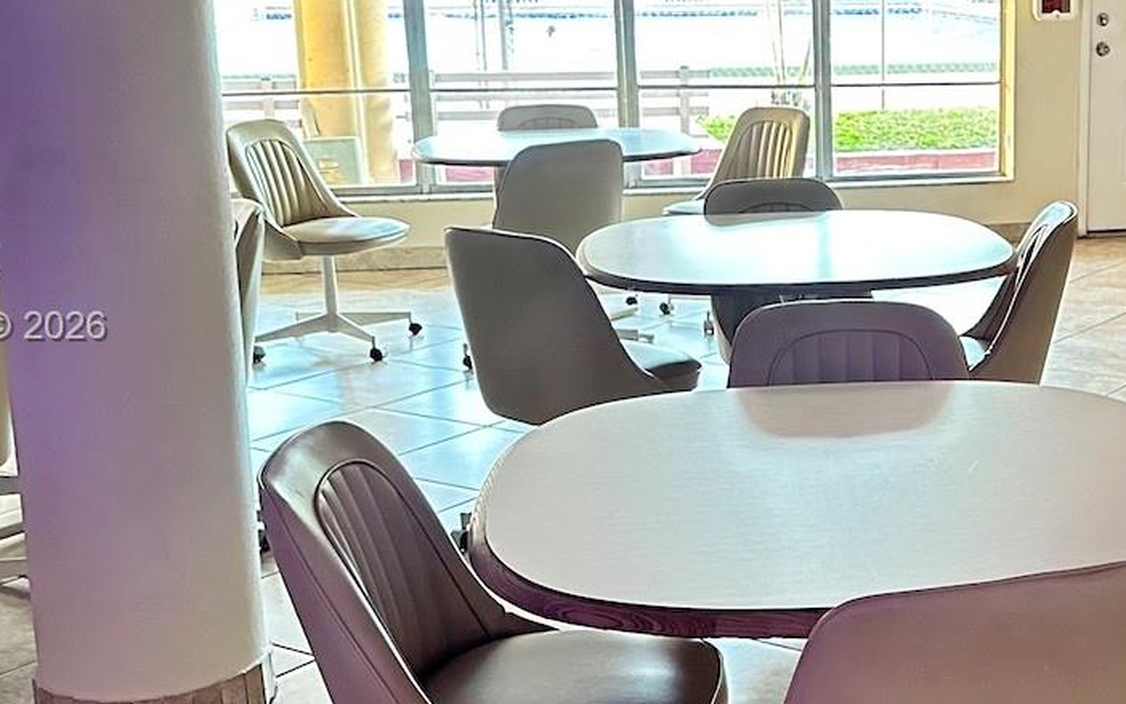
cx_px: 890
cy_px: 329
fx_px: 1780
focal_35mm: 58
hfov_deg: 34.1
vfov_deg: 22.4
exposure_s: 1/40
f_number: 1.78
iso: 1000
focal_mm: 6.86
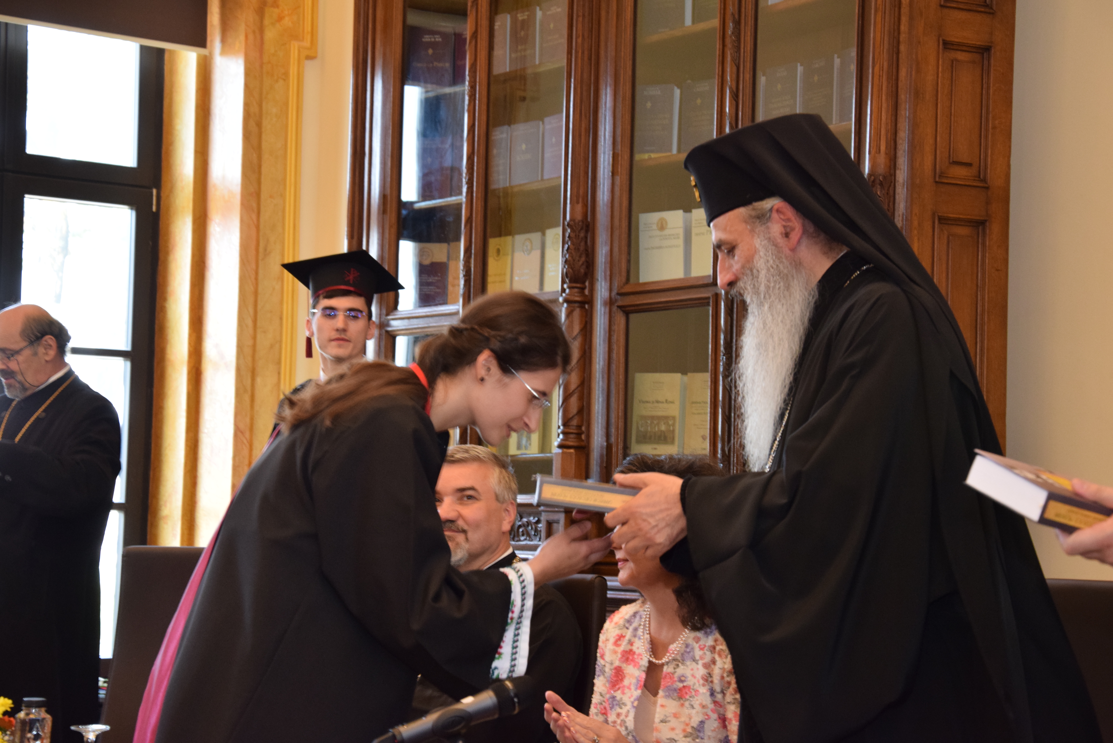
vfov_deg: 17.5
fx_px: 2412
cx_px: 556
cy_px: 372
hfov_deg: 26.0
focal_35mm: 78
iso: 1000
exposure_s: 1/60
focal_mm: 52
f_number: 5.6
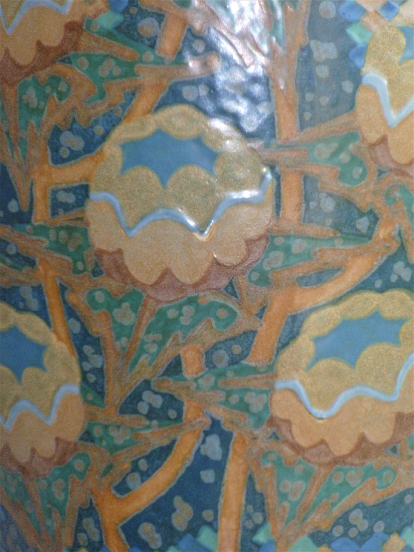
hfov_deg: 5.9
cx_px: 207
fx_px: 3987
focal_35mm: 250
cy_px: 276
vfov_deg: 7.9
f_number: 5.9
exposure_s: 1/80
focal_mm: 45
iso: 320
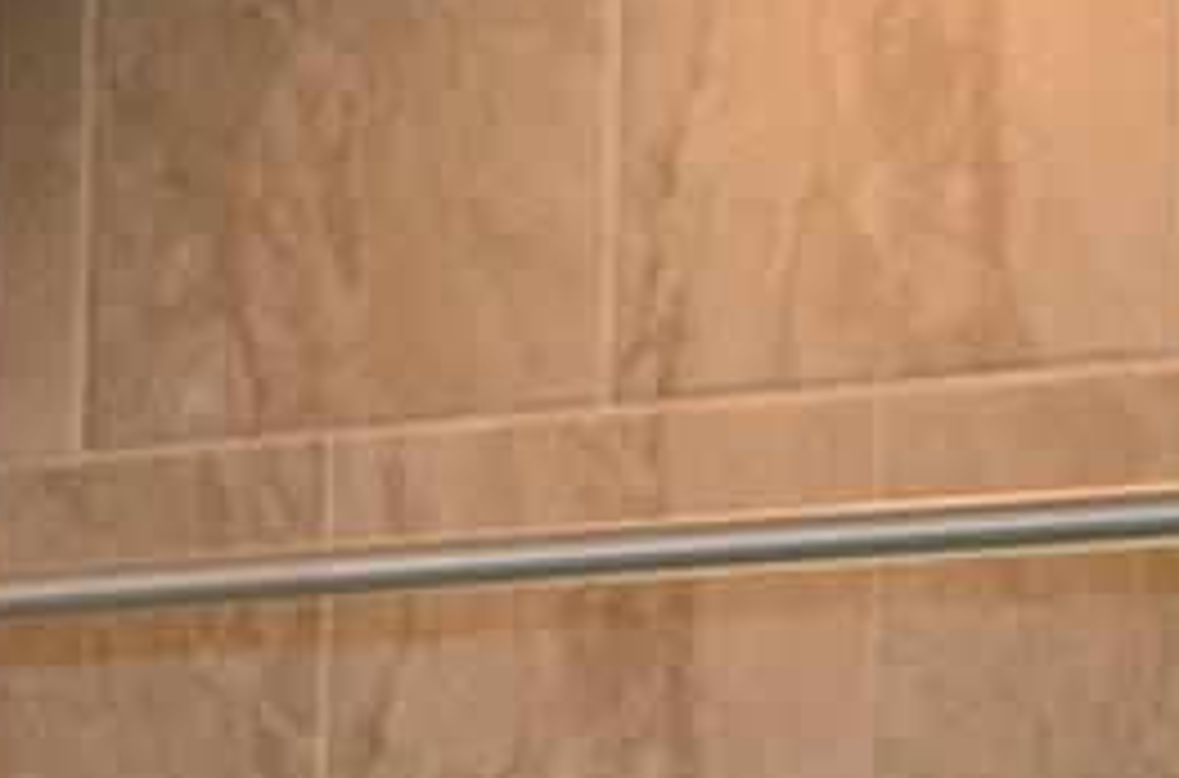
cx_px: -1071
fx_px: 5388
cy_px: 2183
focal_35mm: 165
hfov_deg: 11.4
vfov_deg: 7.4
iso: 100
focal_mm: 18
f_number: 3.5
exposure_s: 1/40
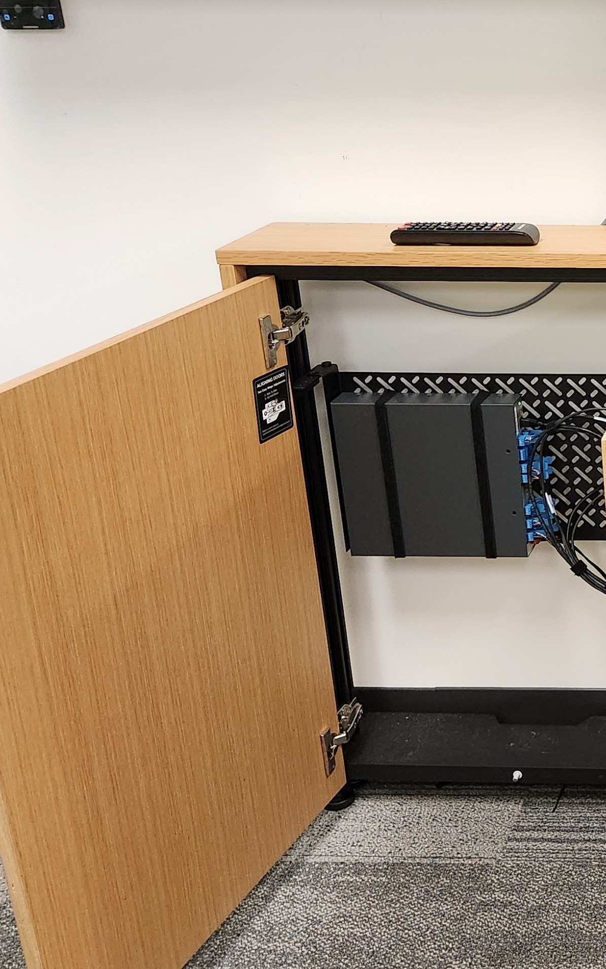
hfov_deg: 22.0
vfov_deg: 39.3
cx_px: 848
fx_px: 1348
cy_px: 366
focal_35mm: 51
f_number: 1.8
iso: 640
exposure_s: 1/120
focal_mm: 5.4
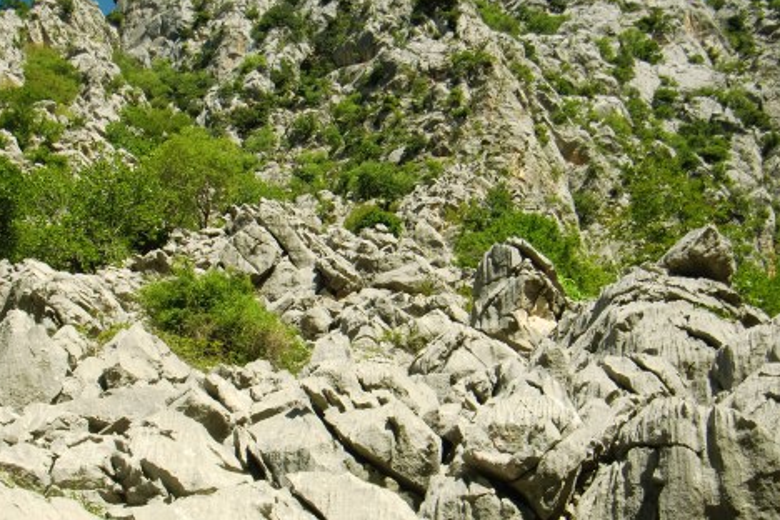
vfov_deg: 25.1
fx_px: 1170
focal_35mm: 54
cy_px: 282
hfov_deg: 36.8
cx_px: 338
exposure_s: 1/200
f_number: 8.9
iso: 100
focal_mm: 6.66
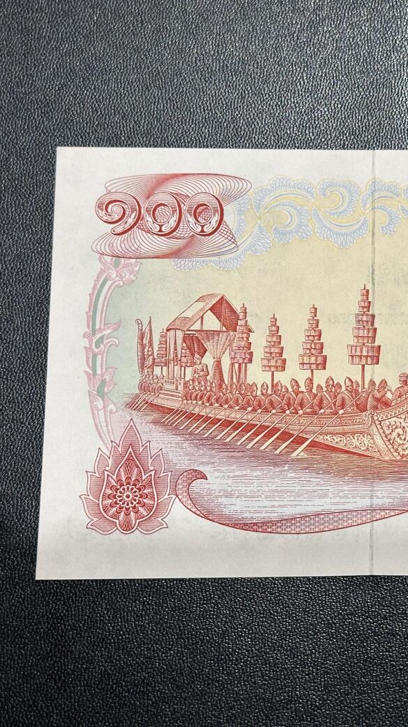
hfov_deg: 16.8
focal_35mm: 70
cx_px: 409
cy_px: 364
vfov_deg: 30.2
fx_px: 1347
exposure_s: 1/50
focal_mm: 6.86
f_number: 1.78
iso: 80
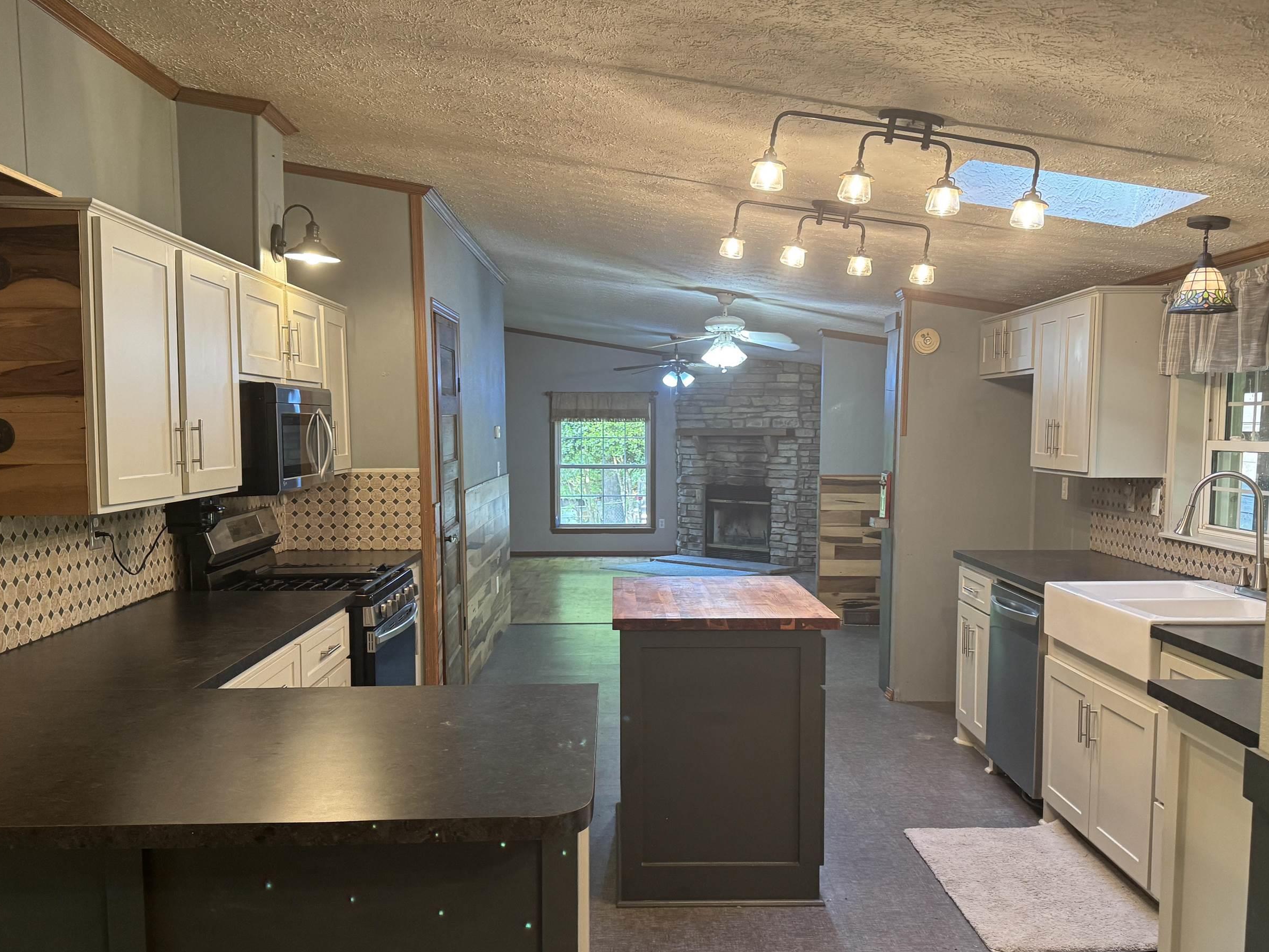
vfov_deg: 45.3
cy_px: 545
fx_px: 1137
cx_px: 634
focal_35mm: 31
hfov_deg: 58.3
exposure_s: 1/60
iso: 250
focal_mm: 6.76
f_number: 1.78
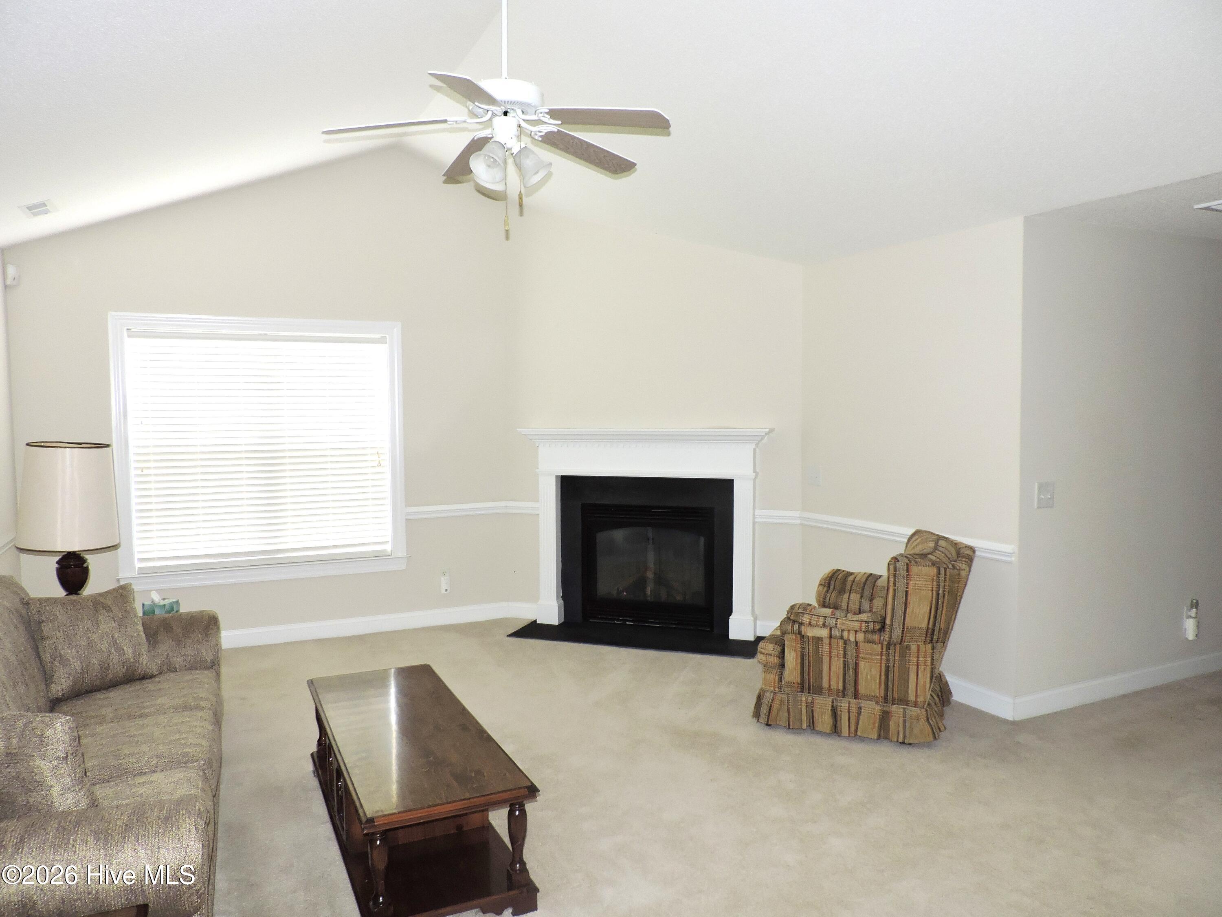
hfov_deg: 71.6
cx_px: 611
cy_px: 458
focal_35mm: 24
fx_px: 847
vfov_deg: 56.8
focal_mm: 4.3
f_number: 3
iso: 200
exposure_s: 1/30
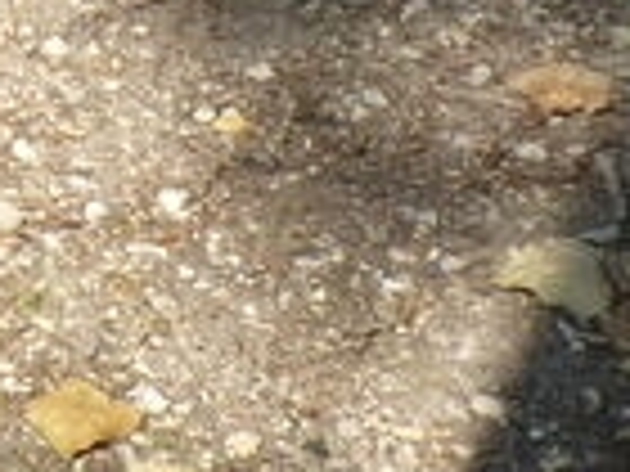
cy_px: -494
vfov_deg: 6.6
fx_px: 3986
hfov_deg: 8.7
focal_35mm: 219
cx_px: -414
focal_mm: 5.4
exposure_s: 1/125
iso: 80
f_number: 4
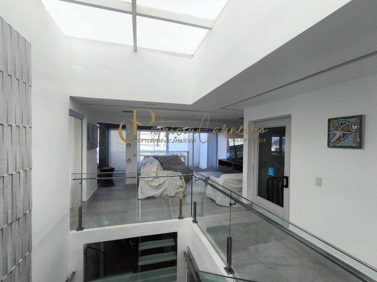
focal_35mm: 16
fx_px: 174
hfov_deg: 94.5
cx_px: 188
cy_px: 141
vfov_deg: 78.1
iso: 50
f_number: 2.2
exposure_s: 1/395
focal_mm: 1.65
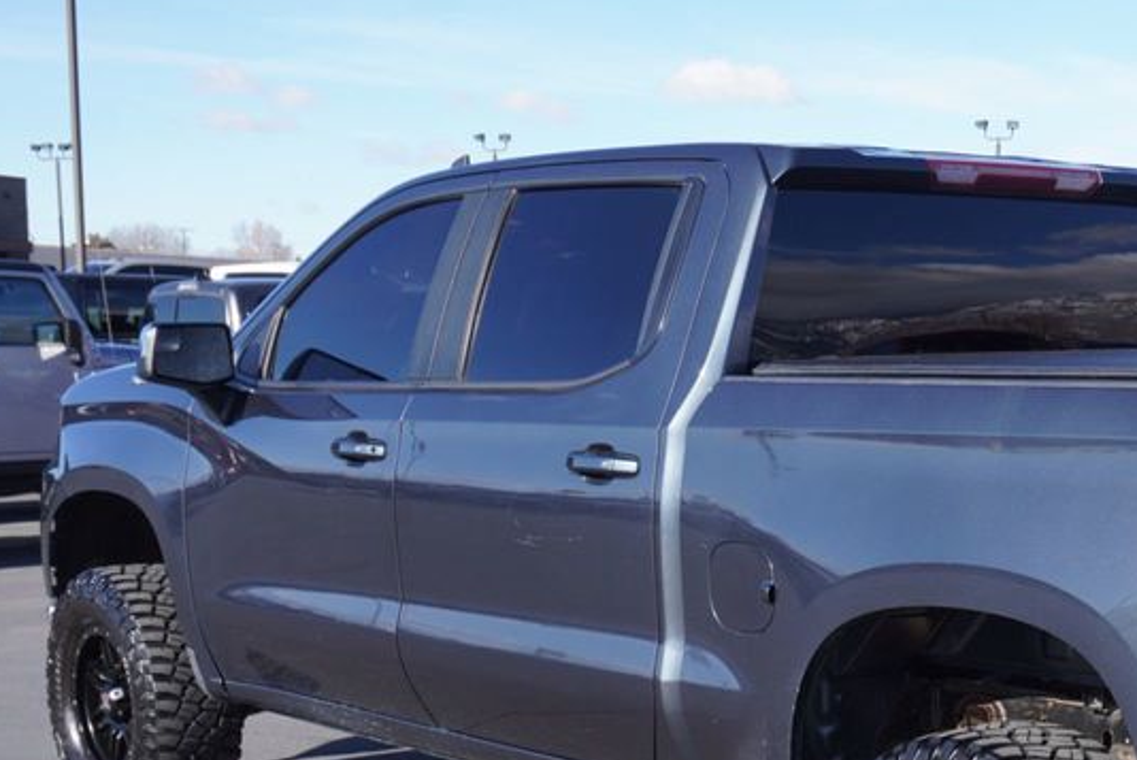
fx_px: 2181
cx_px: 977
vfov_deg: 19.4
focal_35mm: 69
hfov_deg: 28.3
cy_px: 671
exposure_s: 1/160
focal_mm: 24
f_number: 7.1
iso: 100
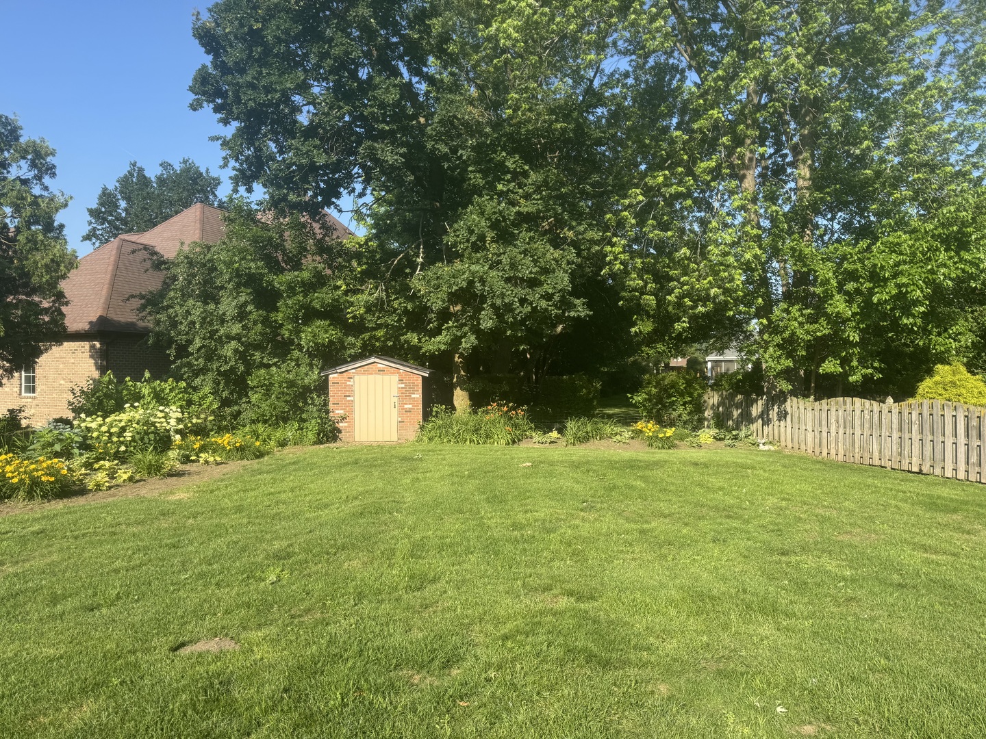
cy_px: 370
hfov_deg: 71.6
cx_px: 493
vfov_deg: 56.8
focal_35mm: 24
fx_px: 684
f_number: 1.78
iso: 80
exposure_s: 1/1721
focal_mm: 6.76
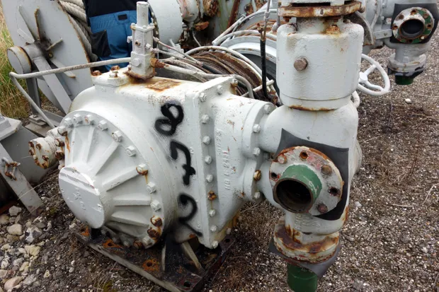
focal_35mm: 28
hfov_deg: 65.5
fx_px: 341
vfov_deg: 46.4
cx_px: 220
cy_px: 146
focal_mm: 10.4
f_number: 5.6
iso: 125
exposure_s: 1/100
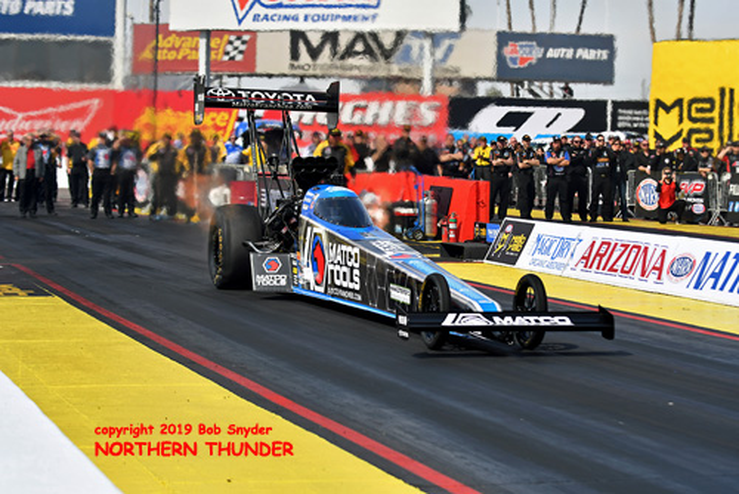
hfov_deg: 19.4
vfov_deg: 13.1
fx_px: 2157
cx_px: 370
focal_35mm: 105
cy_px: 247
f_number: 5.6
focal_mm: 70
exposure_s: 1/2500
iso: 160
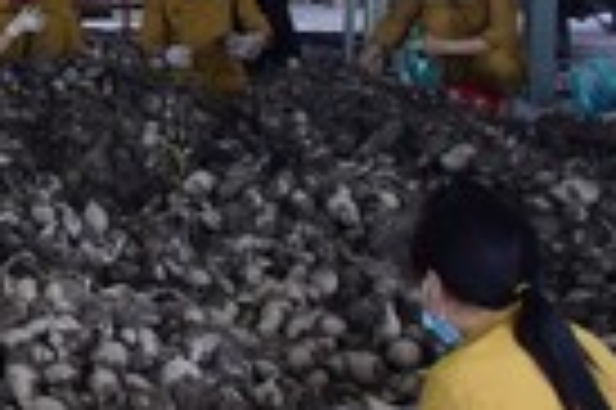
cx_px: -656
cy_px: -81
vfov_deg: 11.7
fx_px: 1948
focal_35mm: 114
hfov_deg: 14.5
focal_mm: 24
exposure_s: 1/100
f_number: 5.6
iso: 1000
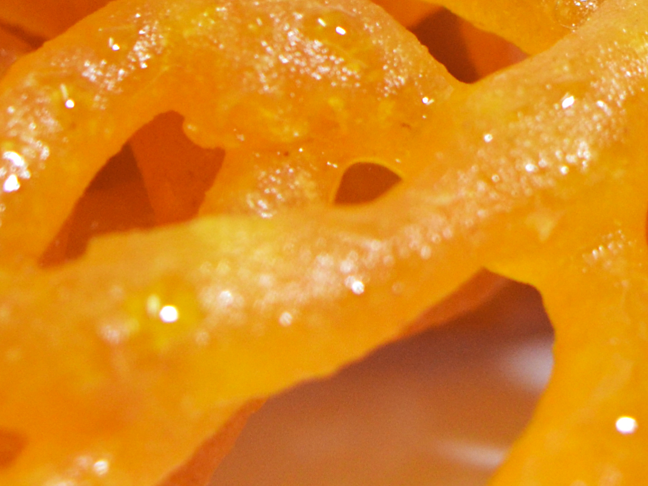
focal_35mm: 172
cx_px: 331
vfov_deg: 8.6
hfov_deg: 11.5
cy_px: -36
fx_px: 3219
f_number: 4.5
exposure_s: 1/25
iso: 400
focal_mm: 28
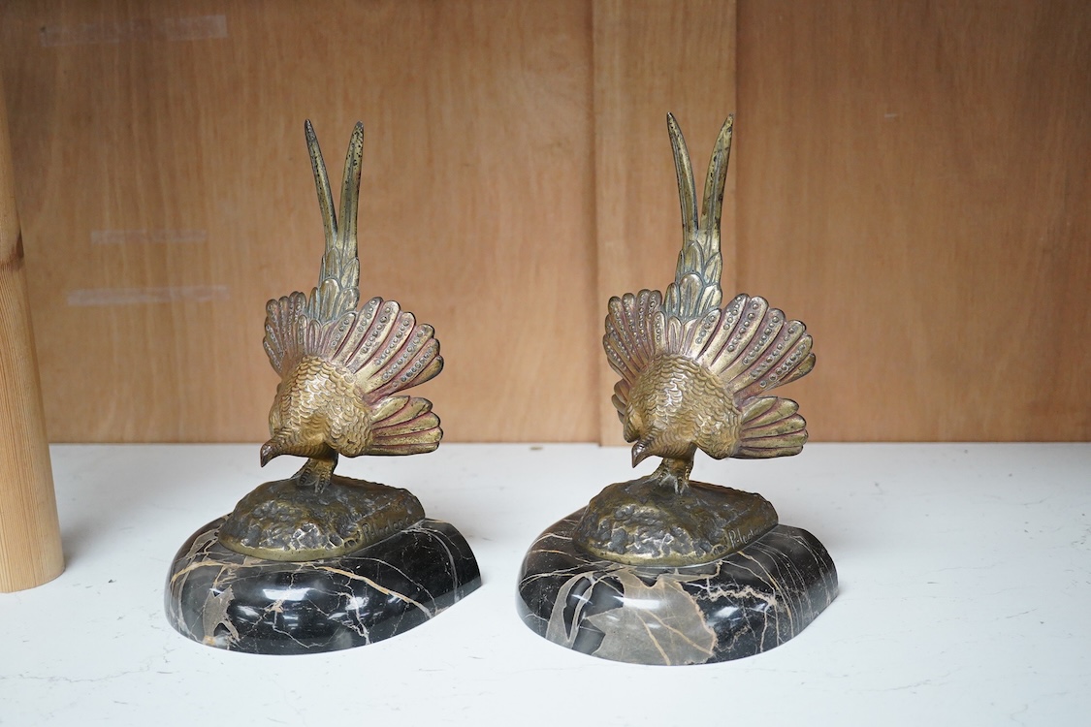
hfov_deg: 43.6
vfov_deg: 29.9
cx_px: 546
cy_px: 364
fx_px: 1364
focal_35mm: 45
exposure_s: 1/400
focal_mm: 30
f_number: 4.5
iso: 3200
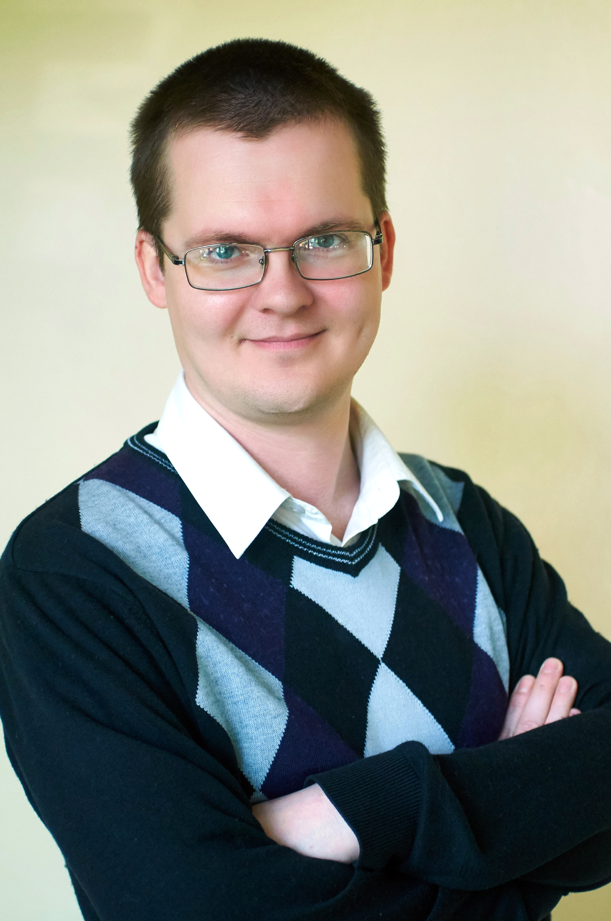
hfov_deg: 17.4
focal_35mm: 78
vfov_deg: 26.0
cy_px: 460
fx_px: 1991
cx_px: 306
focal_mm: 52
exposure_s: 1/160
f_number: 2.8
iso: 1000
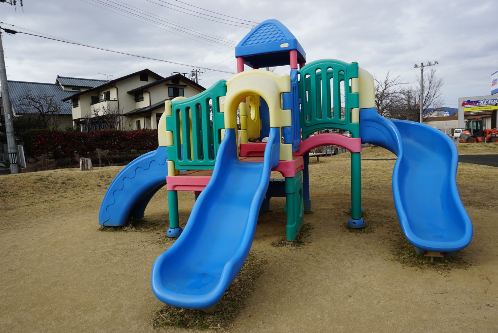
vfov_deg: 53.2
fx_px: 332
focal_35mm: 24
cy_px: 166
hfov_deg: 73.7
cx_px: 249
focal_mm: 16
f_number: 10
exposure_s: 1/100
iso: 100
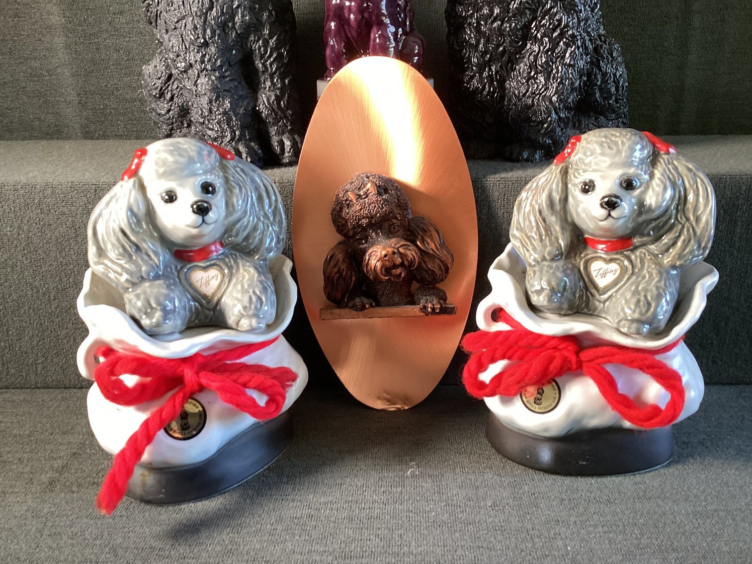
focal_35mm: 31
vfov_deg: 45.4
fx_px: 673
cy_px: 282
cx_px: 376
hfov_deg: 58.3
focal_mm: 3.3
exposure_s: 1/60
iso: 125
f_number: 2.4
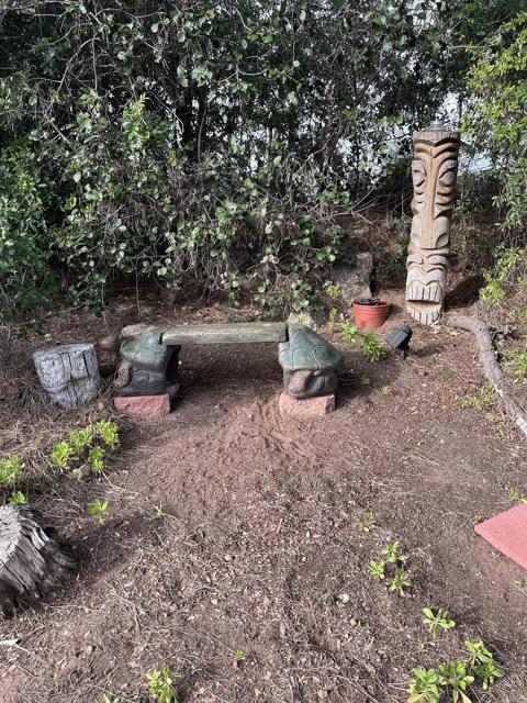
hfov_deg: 53.1
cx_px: 264
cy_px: 352
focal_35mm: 26
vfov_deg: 67.3
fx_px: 528
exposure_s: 1/343
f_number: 1.5
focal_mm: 5.7
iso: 50
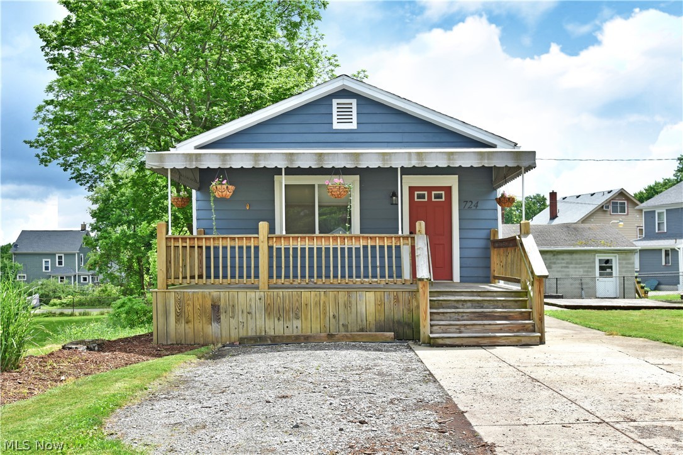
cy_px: 228
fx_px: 683
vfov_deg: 36.9
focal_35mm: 36
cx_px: 342
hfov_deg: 53.1
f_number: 4.5
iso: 200
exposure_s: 1/400
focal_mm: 24
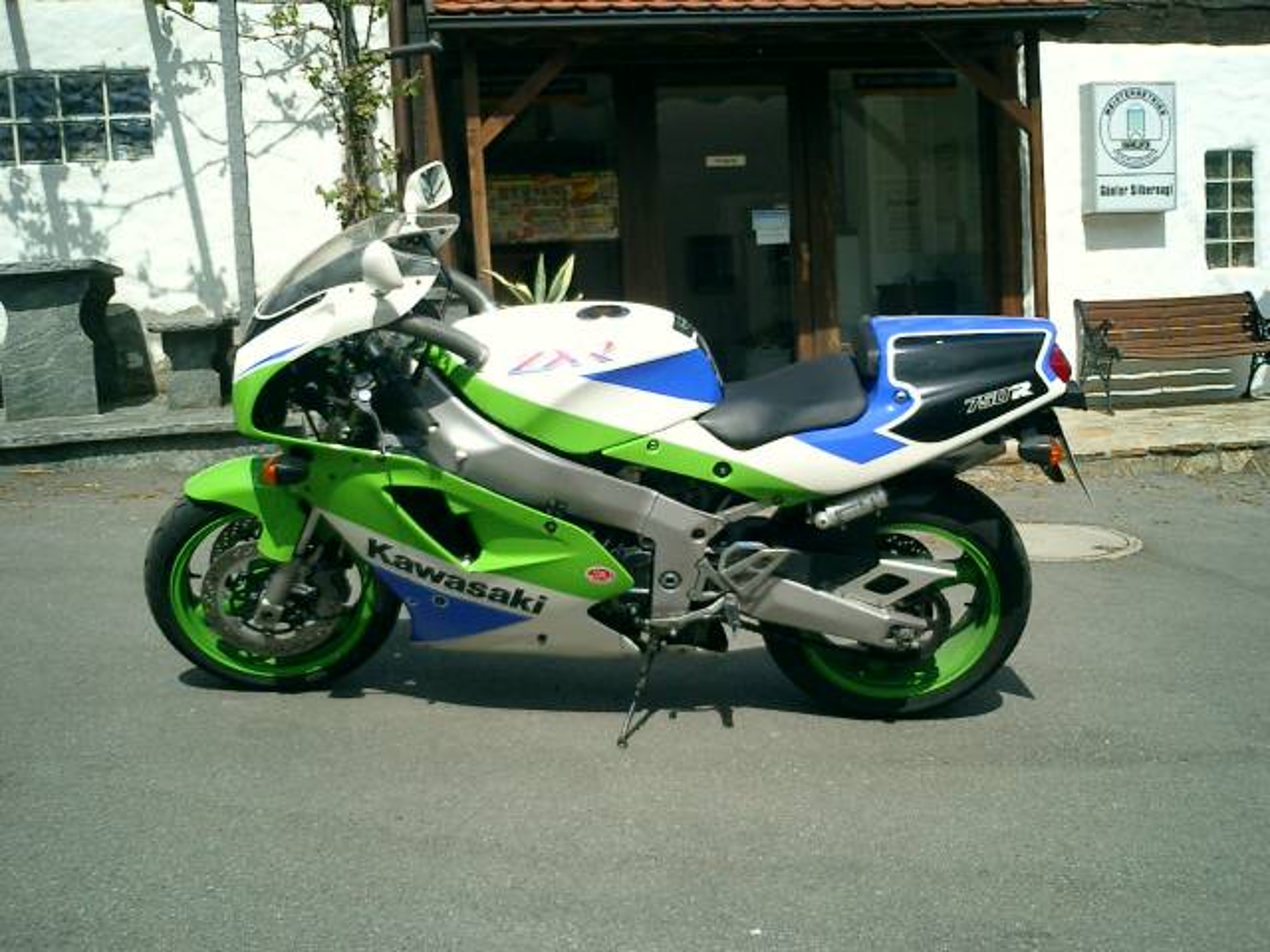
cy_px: 476
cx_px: 635
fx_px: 1321
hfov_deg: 51.4
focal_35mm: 36
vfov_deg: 39.7
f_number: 3.2
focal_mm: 7.5
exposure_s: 1/2000
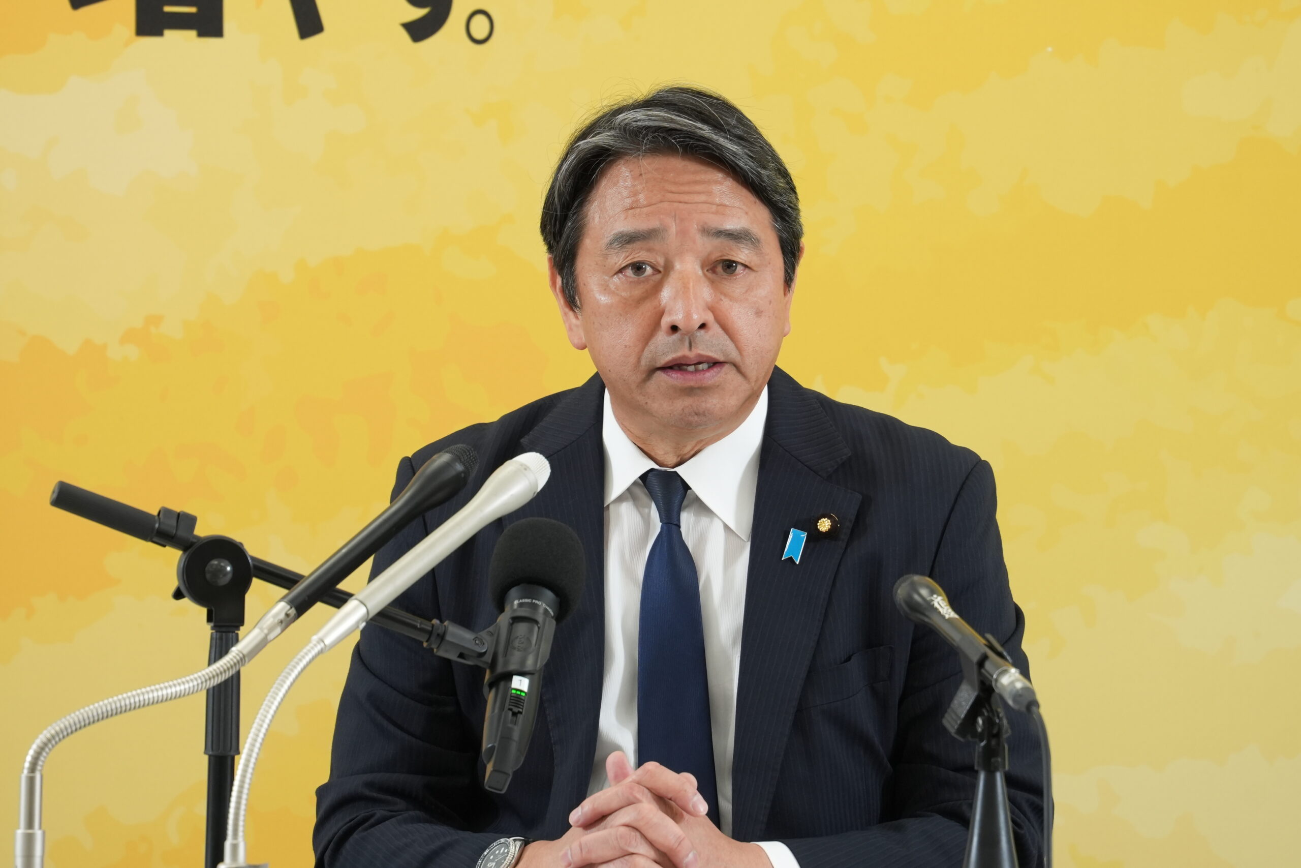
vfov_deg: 4.6
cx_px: 650
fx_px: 10841
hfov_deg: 6.9
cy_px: 434
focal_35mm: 300
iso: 1250
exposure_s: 1/100
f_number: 5.6
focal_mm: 200
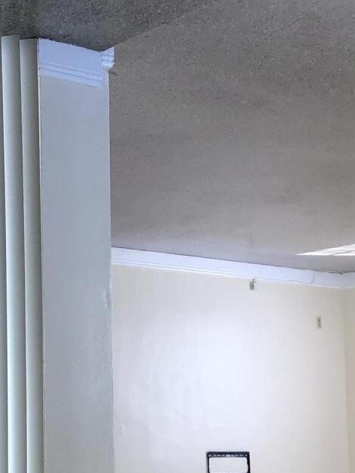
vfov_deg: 21.9
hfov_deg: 16.5
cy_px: 326
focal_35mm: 89
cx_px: 60
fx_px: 1217
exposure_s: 1/120
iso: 50
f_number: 1.8
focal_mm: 4
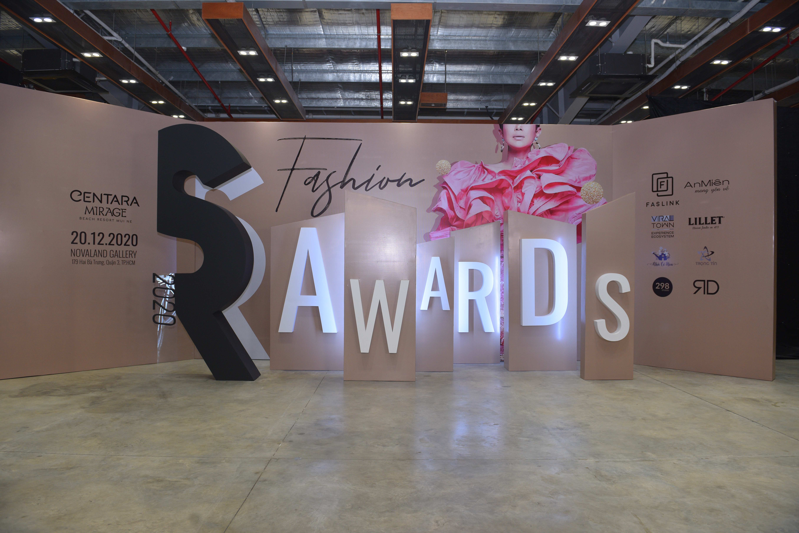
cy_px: 266
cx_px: 400
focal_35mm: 24
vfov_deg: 53.2
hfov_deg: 73.7
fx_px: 533
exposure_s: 1/100
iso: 500
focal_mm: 24
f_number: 5
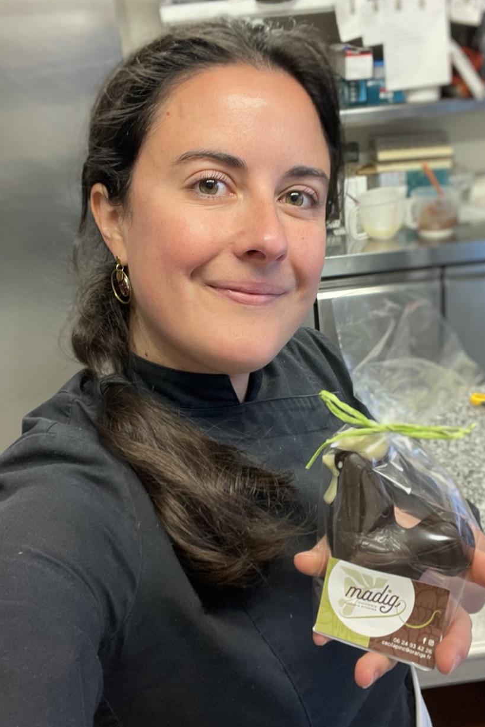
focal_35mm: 34
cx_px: 297
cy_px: 366
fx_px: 687
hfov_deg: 38.7
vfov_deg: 55.8
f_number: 2.2
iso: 125
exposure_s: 1/50
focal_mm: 2.71
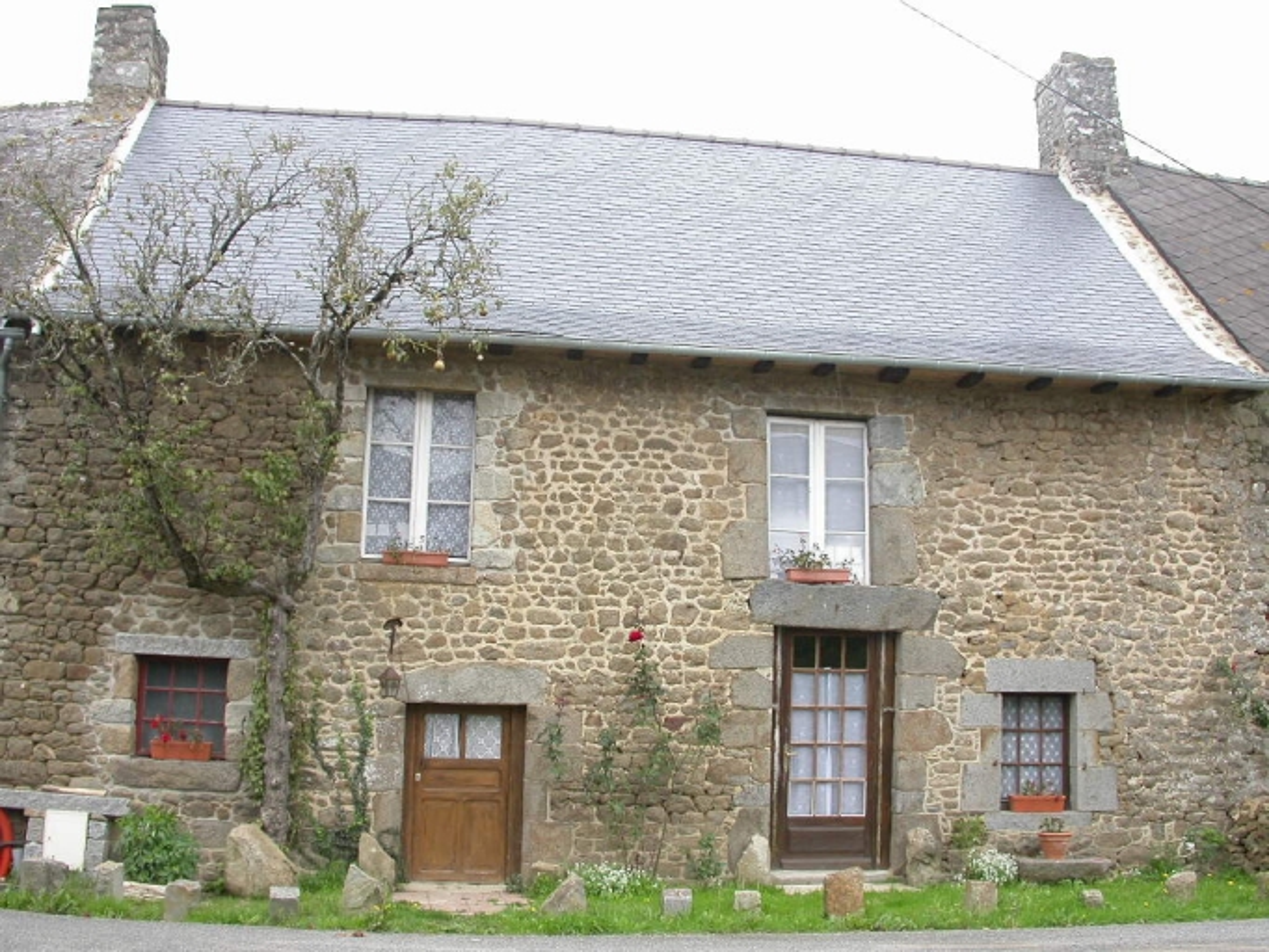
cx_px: 634
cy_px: 476
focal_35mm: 38
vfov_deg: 37.7
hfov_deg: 49.0
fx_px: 1394
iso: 100
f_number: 4.2
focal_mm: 7.85
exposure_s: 1/112
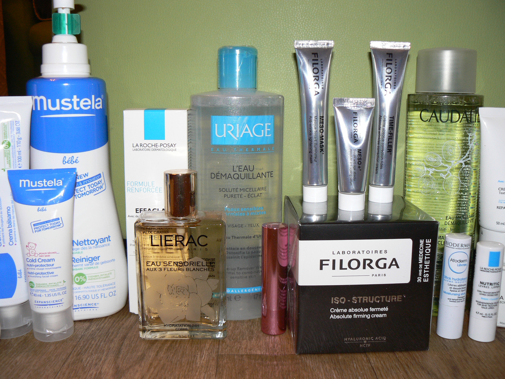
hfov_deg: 51.4
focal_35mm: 36
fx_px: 525
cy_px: 190
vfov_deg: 39.7
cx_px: 252
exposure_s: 1/25
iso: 100
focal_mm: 6
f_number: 2.8
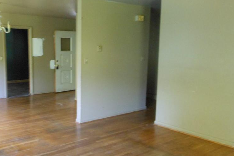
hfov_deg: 52.1
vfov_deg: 36.8
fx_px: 234
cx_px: 78
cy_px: 74
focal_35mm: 36
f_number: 3.2
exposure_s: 1/8
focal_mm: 4.5
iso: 500
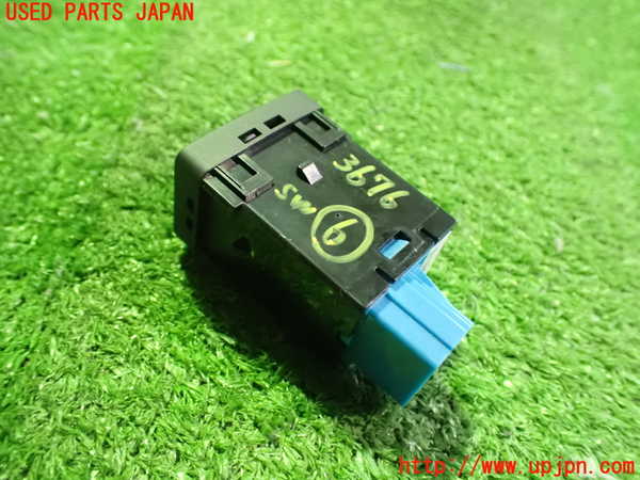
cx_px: 320
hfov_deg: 60.0
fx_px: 555
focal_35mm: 30
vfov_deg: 46.8
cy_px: 240
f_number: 2.3
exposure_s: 1/25
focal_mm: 5.4
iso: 1600
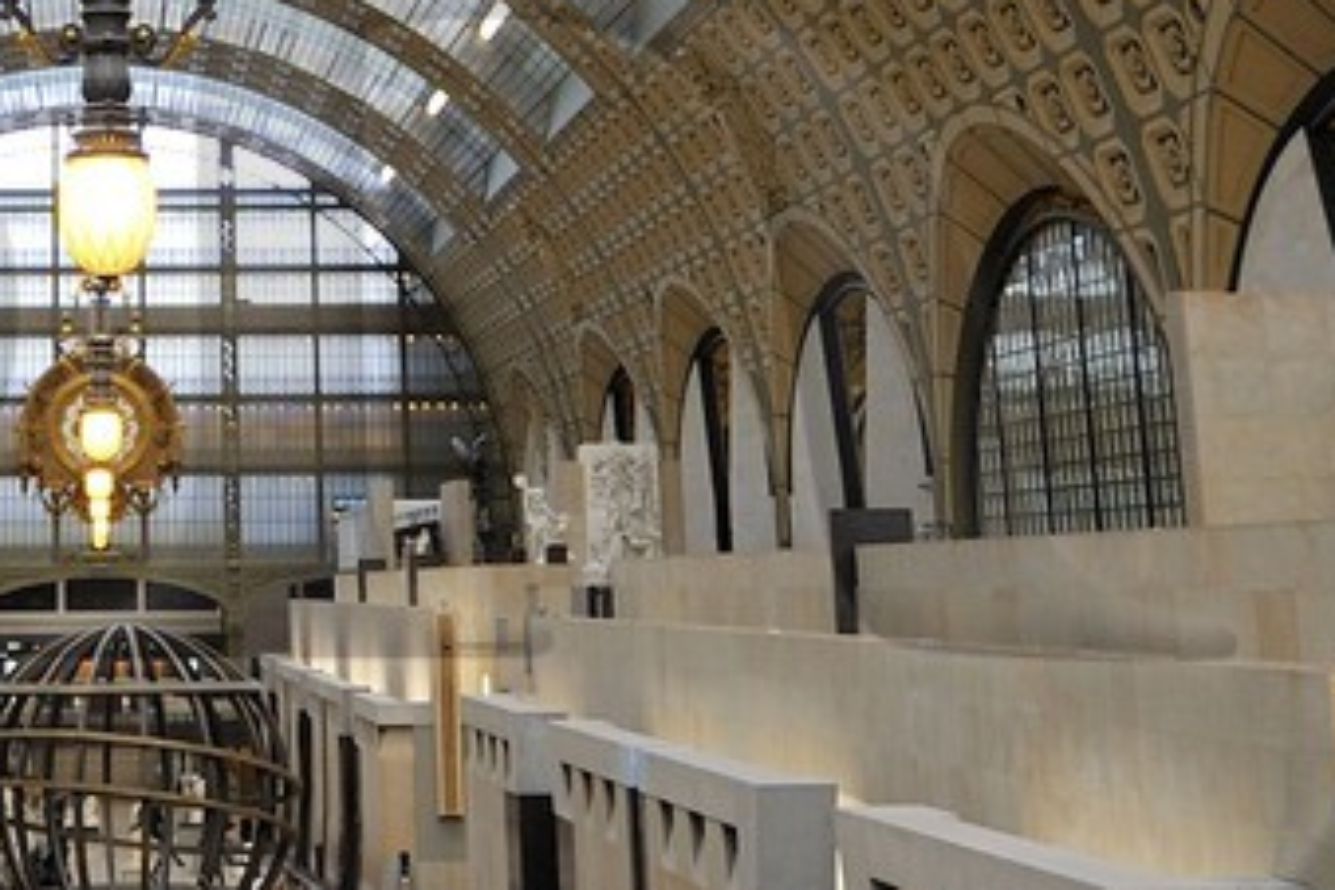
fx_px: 2447
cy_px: 20
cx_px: 98
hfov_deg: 29.1
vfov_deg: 20.0
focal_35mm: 66
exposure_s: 1/25
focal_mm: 14
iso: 200
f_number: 6.3
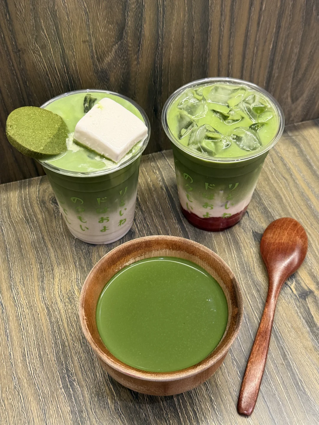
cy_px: 212
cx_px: 160
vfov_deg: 39.7
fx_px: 590
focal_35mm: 48
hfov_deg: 30.3
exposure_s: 1/60
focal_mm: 6.76
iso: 250
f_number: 1.78
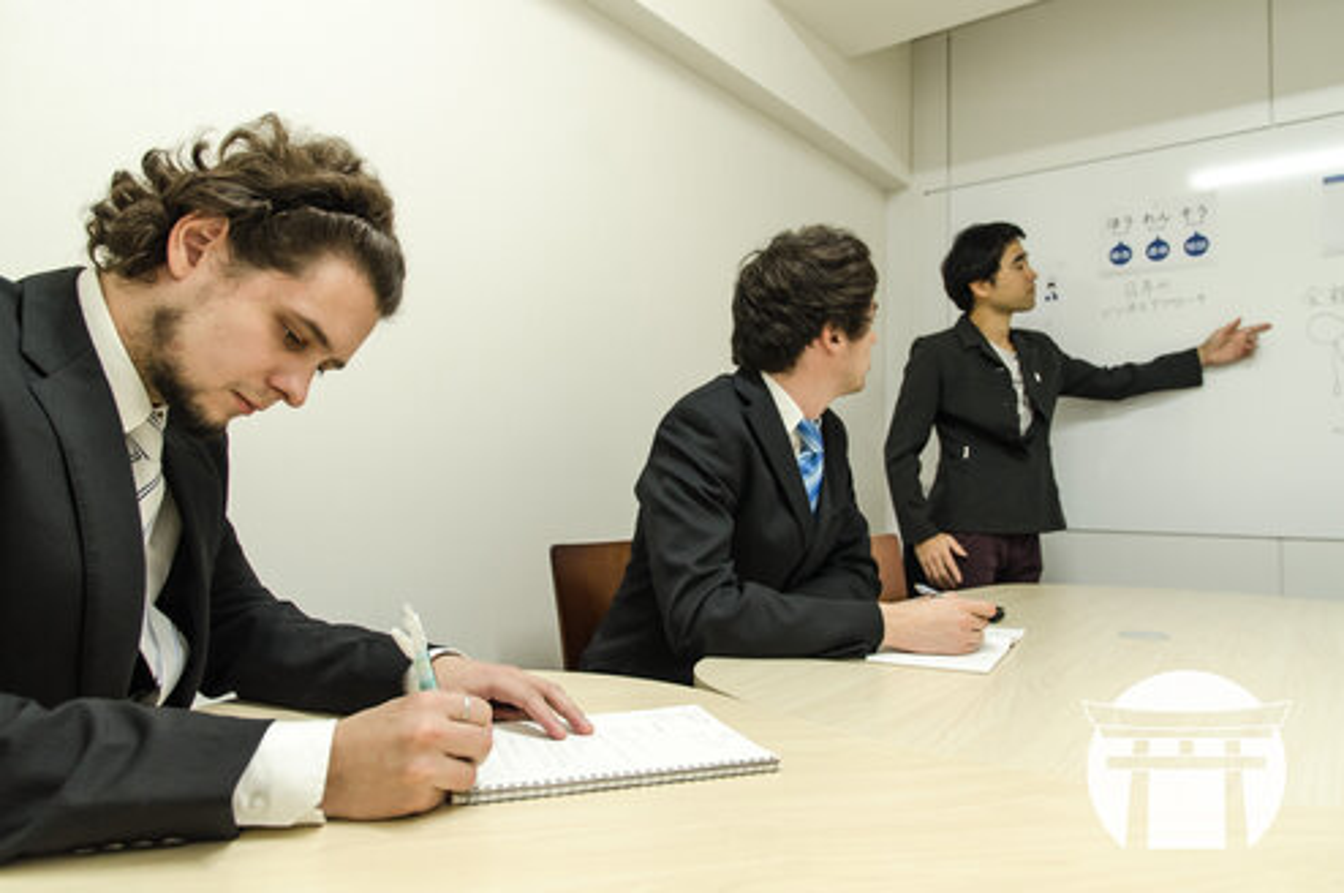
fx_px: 895
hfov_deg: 73.8
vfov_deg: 53.0
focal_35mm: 24
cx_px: 672
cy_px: 446
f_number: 4
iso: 800
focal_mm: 16
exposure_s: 1/100
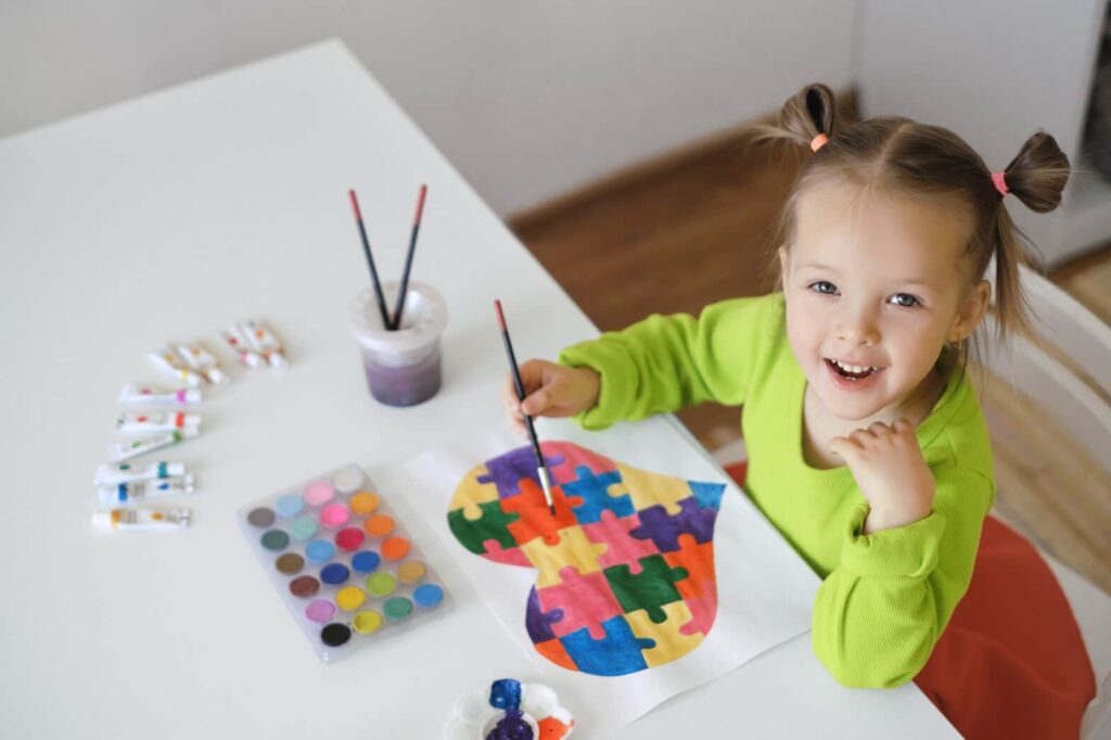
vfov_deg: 25.5
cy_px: 370
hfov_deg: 37.5
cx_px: 556
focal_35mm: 53
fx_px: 1635
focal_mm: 35
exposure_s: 1/250
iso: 320
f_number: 2
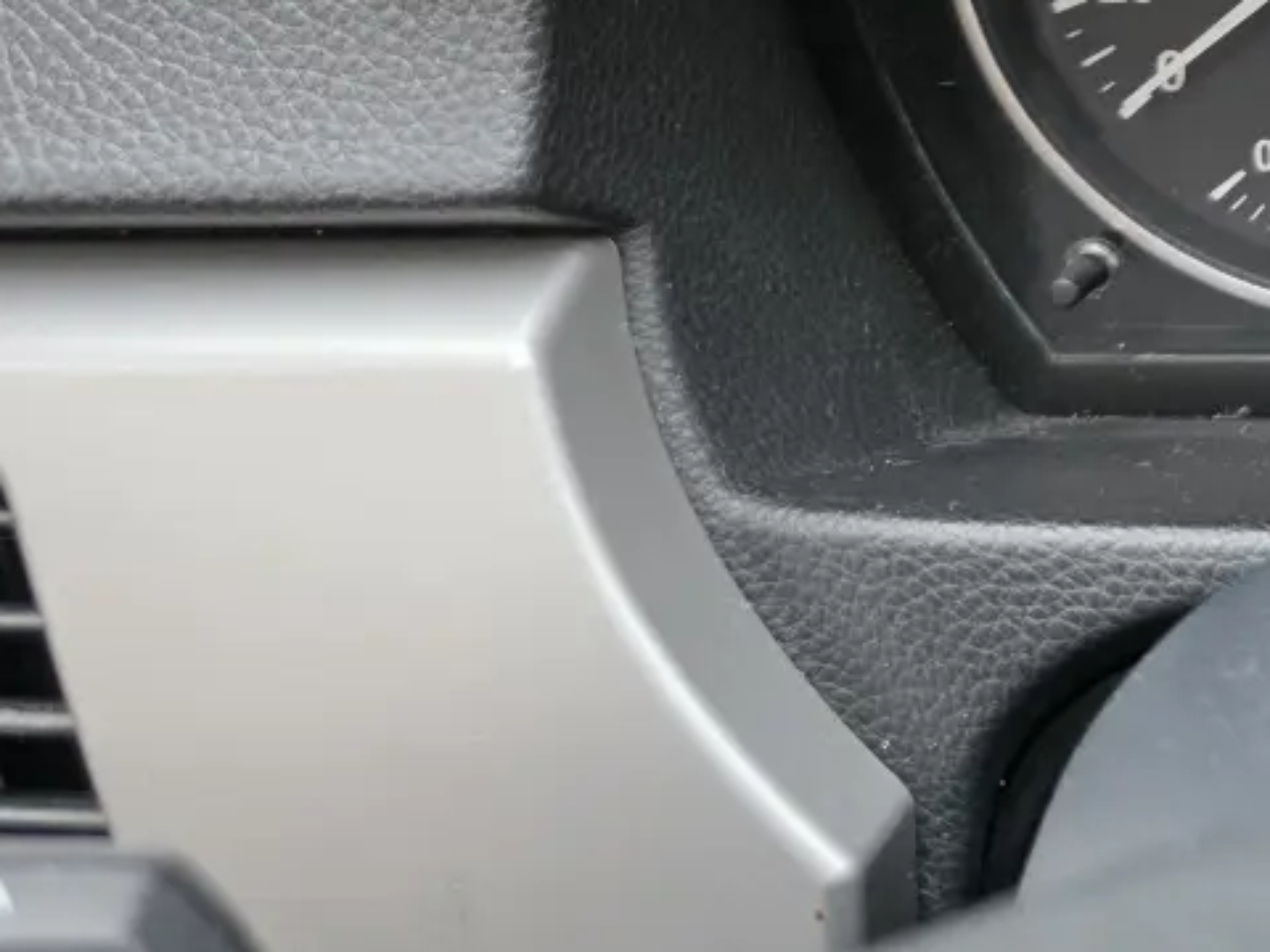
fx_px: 2531
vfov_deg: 20.1
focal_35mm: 69
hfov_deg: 23.0
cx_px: 1889
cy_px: -167
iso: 200
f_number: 1.7
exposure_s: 1/100
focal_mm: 6.3
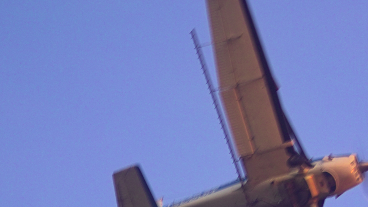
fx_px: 4509
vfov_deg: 2.6
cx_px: 308
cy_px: 204
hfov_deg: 4.7
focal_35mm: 462
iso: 100
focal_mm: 105
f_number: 2.8
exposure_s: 1/45
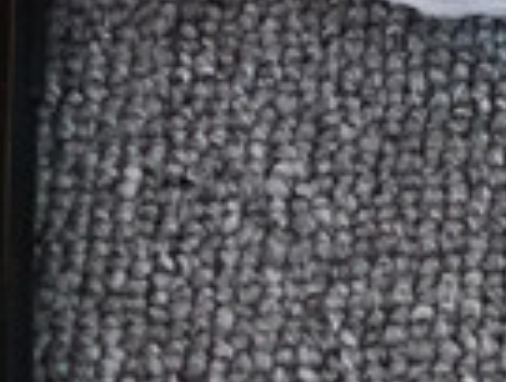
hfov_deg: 9.1
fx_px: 3019
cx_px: 982
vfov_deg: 6.5
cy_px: -841
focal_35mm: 206
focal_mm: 3.3
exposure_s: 1/229
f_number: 2.4
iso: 25
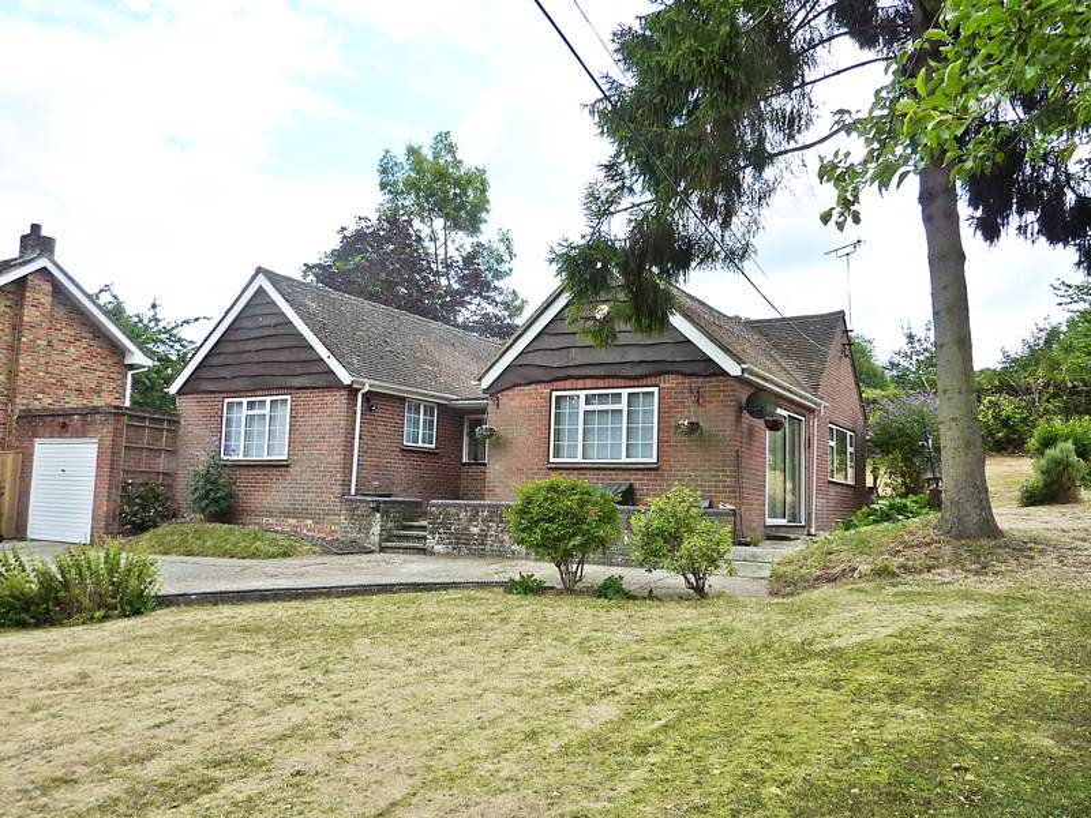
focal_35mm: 29
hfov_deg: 61.7
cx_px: 546
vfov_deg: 48.2
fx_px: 914
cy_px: 409
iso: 125
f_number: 4
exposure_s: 1/640
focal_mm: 4.7
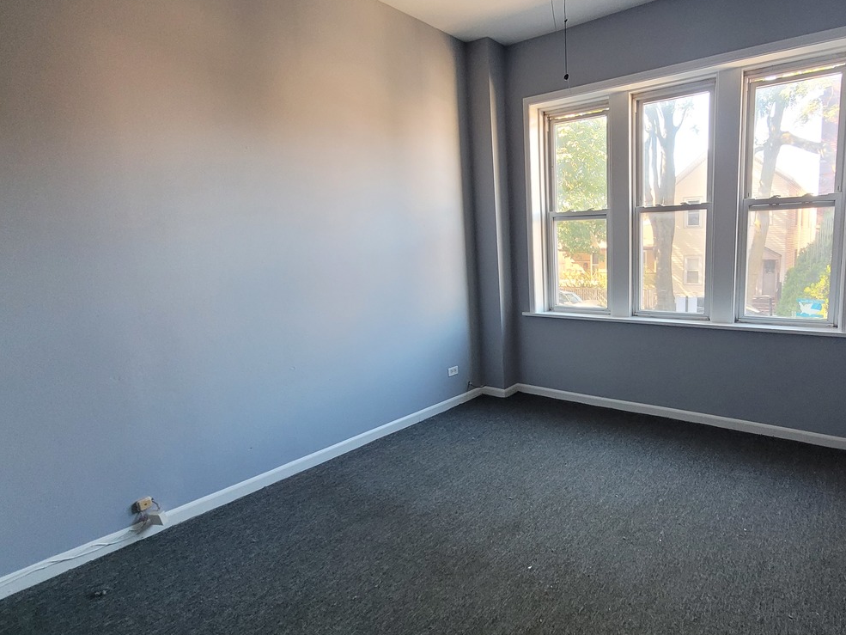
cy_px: 314
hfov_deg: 82.4
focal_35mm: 19
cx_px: 549
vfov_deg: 68.7
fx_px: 464
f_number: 2.2
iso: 320
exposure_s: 1/60
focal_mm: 1.74
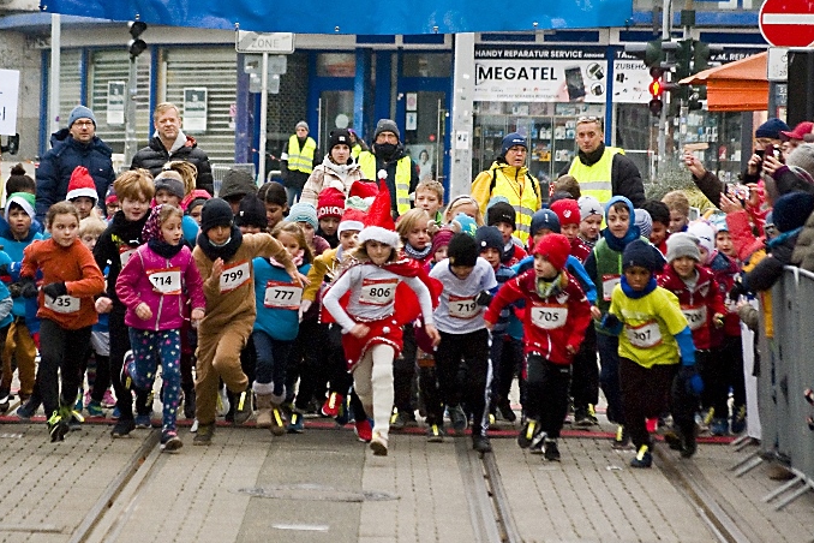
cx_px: 342
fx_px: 5946
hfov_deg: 7.8
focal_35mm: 263
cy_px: 250
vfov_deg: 5.2
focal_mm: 123
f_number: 5.6
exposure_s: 1/160
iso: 500
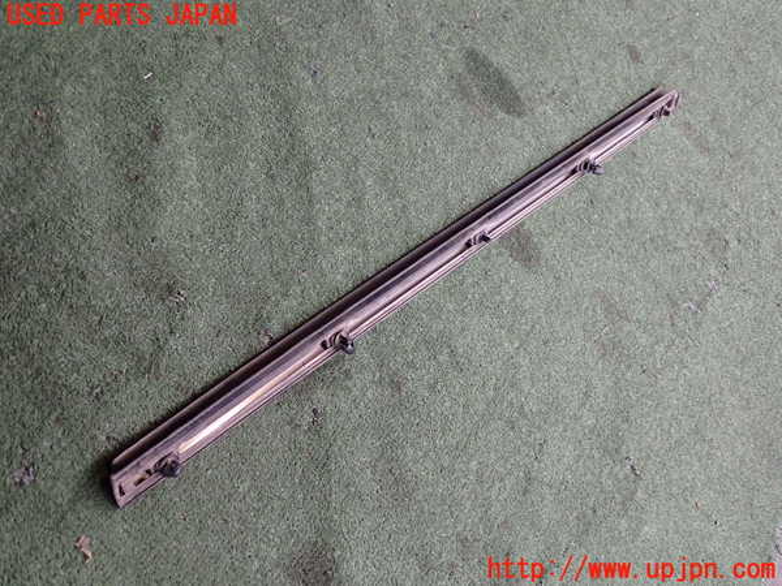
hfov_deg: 60.0
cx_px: 391
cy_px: 293
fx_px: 678
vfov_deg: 46.8
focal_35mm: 30
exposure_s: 1/100
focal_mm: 5.4
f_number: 2.3
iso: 200
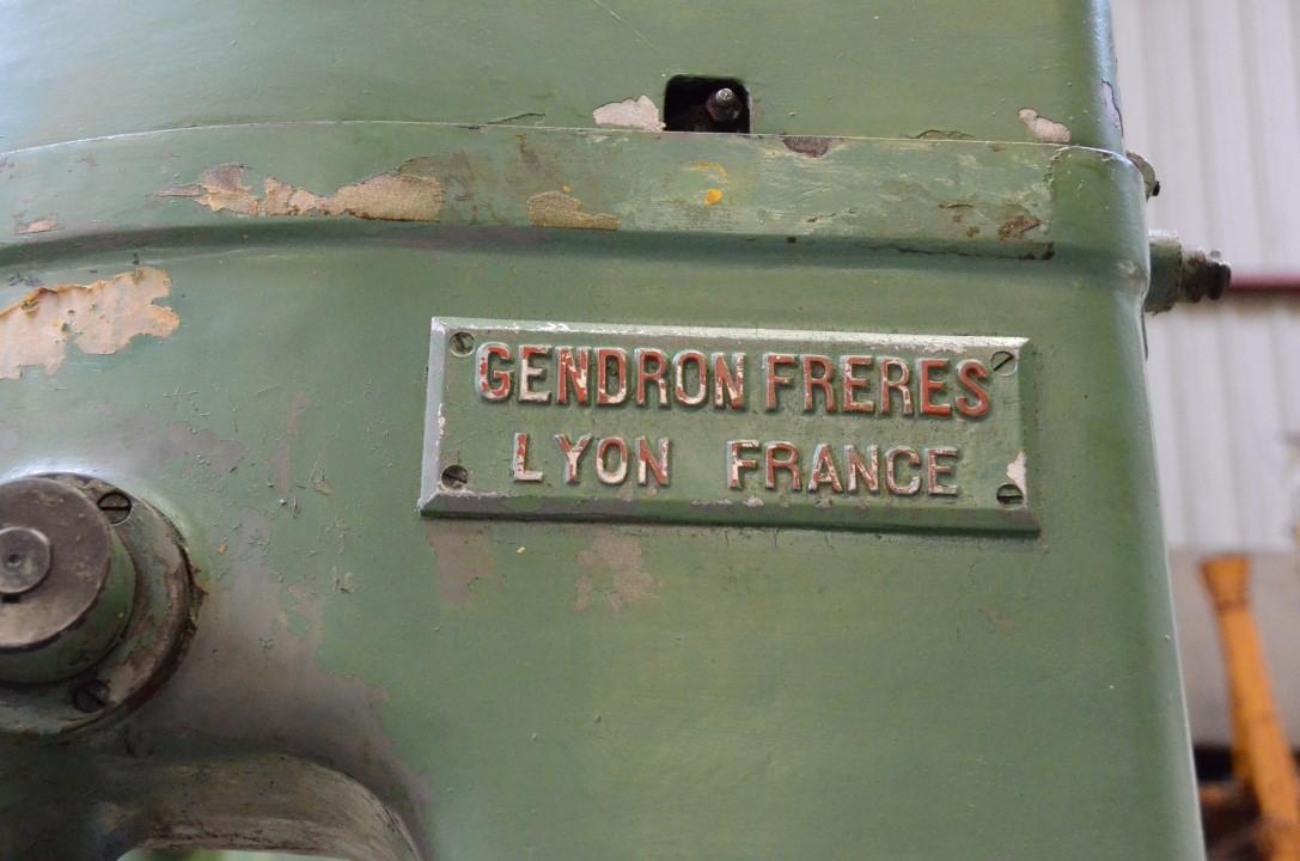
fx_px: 2162
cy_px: 430
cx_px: 650
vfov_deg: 22.5
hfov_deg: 33.5
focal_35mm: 60
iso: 6400
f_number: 7.1
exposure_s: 1/200
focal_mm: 40
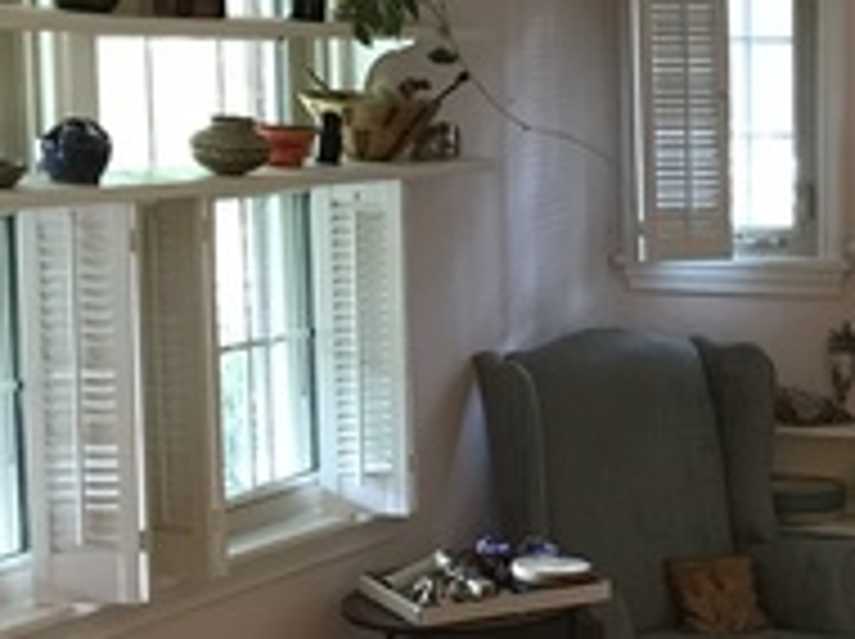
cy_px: 394
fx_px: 2294
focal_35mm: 93
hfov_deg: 20.0
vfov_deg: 15.8
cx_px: 979
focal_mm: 3.99
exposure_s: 1/12
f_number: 1.8
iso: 100
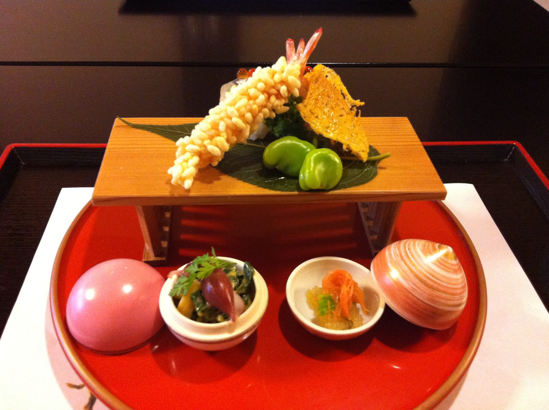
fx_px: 554
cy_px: 205
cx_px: 274
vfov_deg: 40.6
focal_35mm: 35
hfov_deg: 52.7
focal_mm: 3.85
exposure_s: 1/15
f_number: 2.8
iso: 500
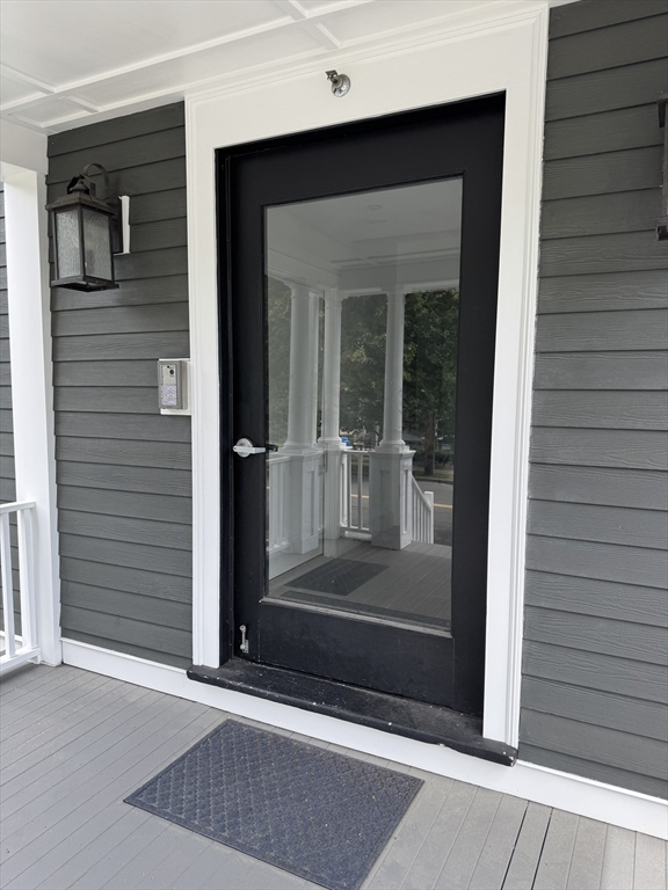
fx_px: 618
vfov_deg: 71.6
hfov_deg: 56.8
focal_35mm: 24
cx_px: 334
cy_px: 445
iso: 80
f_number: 1.78
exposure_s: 1/615
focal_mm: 6.76
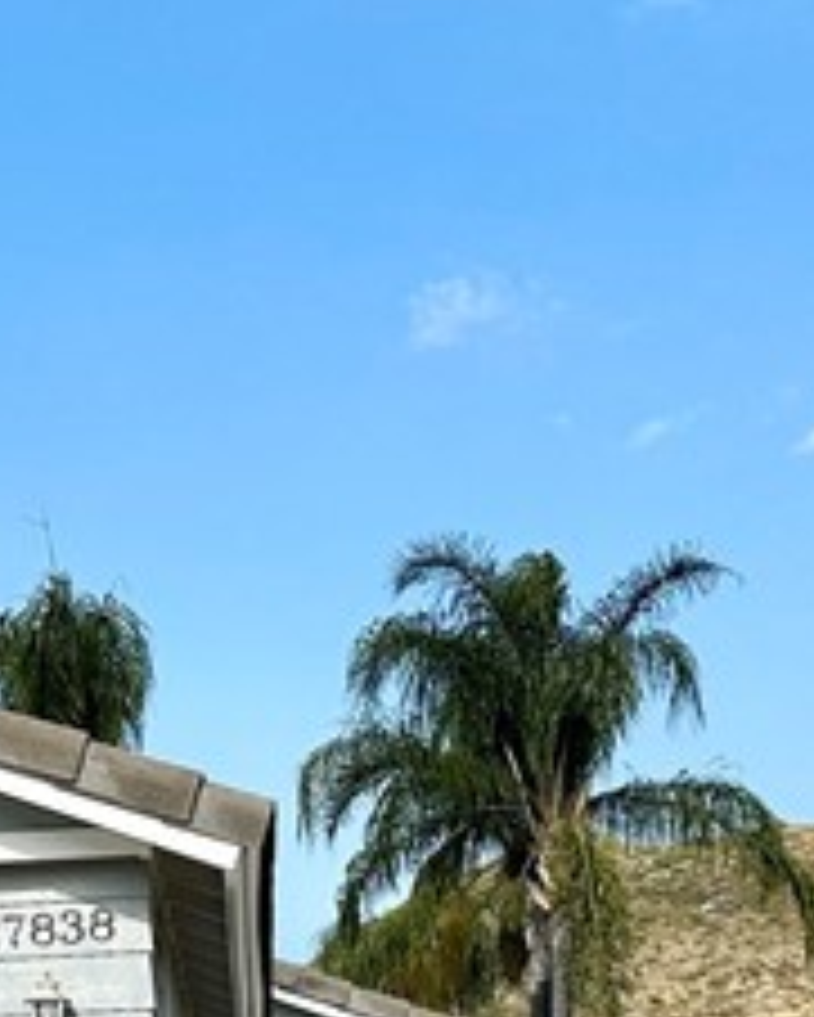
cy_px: 927
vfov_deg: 17.8
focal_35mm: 106
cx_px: -238
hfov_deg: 14.0
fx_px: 3190
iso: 80
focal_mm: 6.86
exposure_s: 1/9709
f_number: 1.78
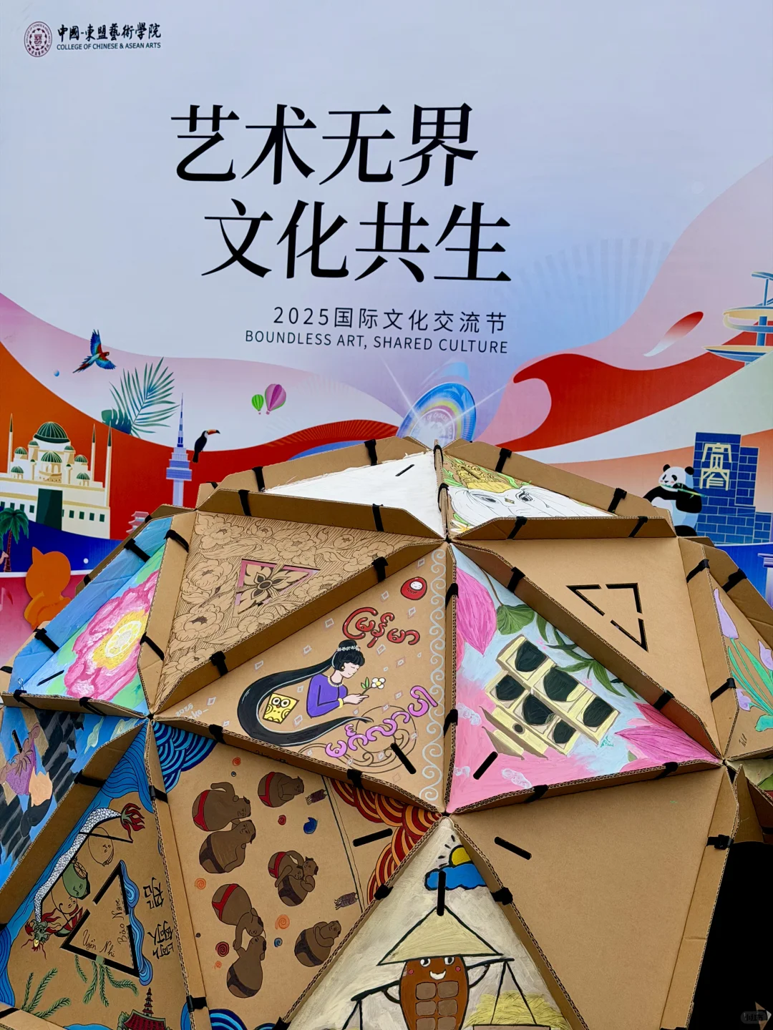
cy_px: 515
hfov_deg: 30.3
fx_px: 1429
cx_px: 386
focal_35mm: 48
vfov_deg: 39.7
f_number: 1.78
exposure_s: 1/2088
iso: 64
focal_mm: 6.76
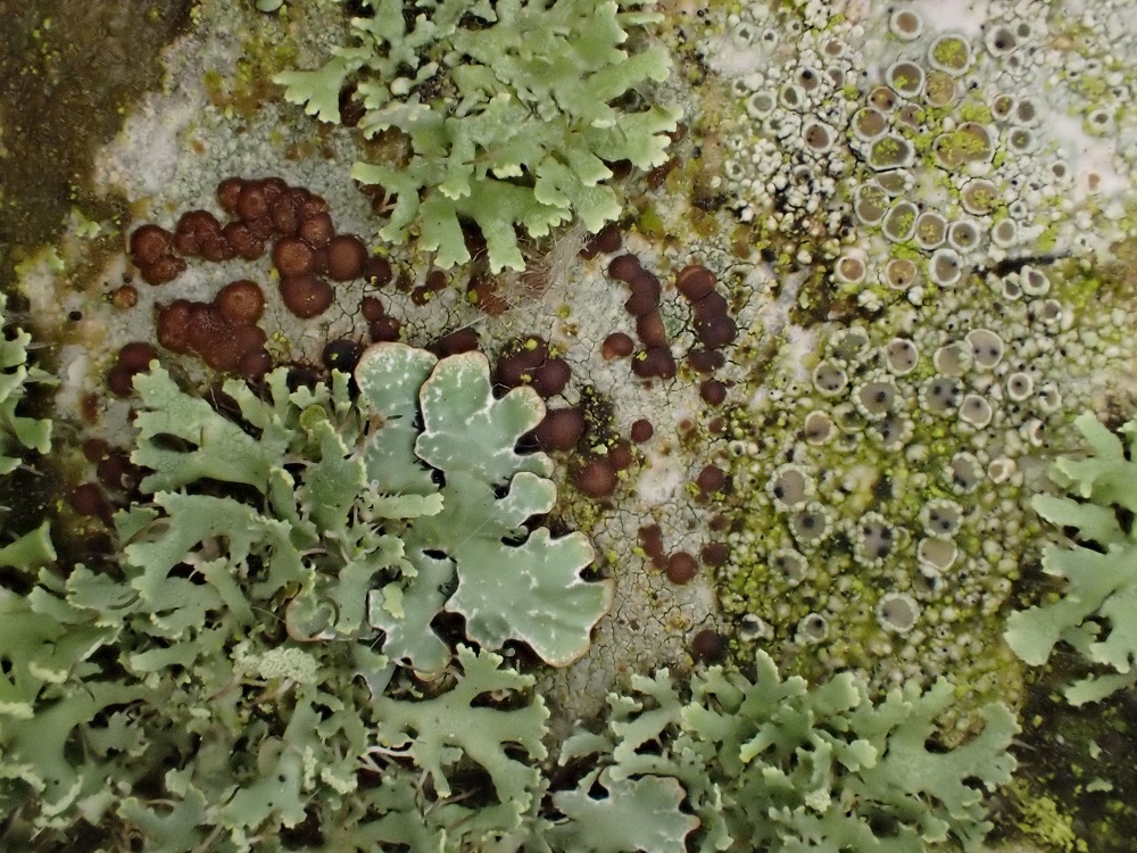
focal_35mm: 50
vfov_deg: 29.1
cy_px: 426
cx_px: 568
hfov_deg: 38.2
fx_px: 1642
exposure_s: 1/80
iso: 800
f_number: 4.5
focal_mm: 9.01
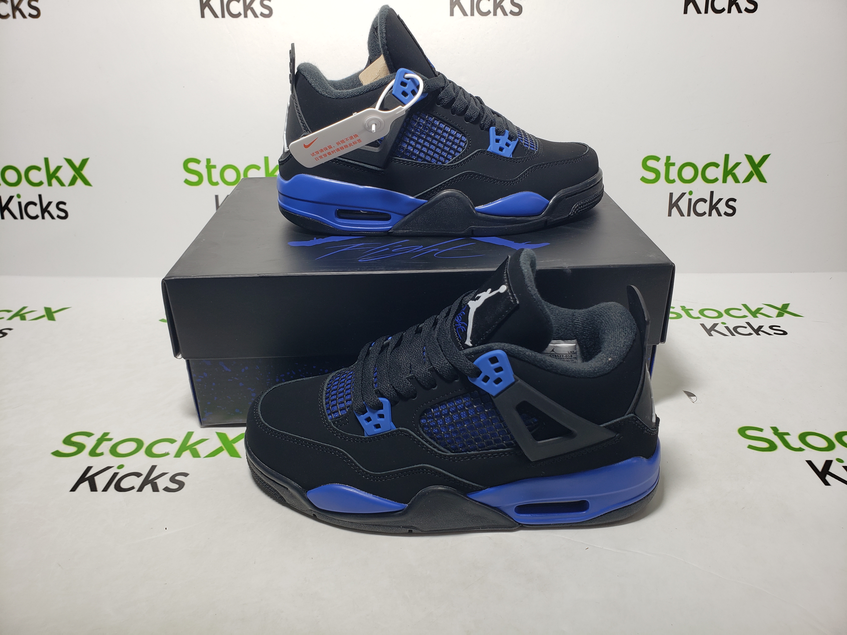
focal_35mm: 26
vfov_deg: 53.1
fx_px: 636
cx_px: 424
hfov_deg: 67.3
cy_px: 318
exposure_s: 1/131
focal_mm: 4.3
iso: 50
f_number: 2.4
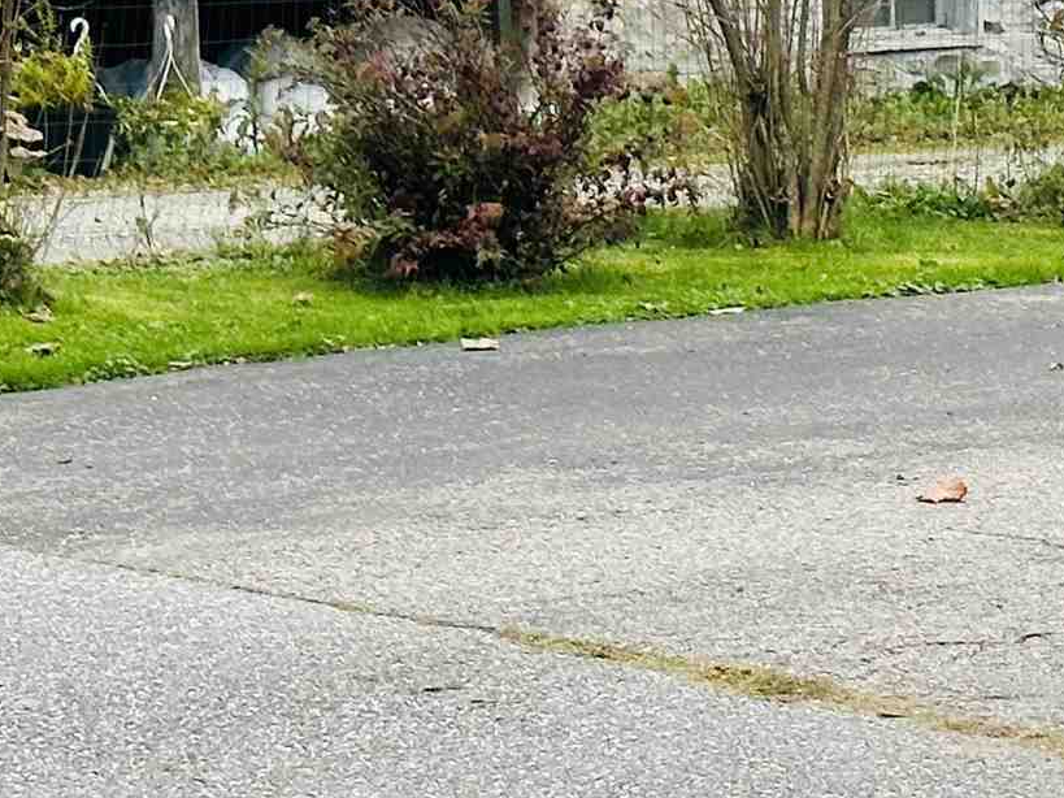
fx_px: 5532
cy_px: -615
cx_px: 334
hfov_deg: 11.0
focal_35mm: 180
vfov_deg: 8.0
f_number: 1.78
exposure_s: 1/532
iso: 64
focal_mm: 6.86
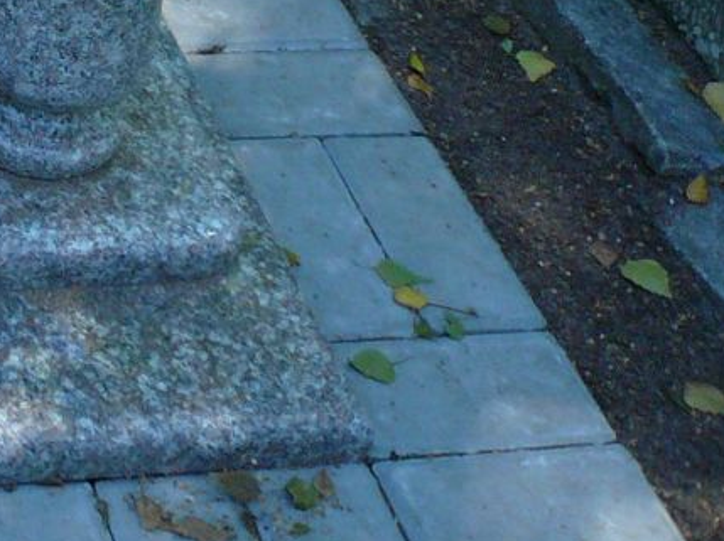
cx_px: -473
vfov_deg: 14.0
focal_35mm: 98
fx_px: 2048
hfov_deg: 17.3
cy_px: -309
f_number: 2.8
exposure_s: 1/125
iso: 100
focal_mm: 4.6
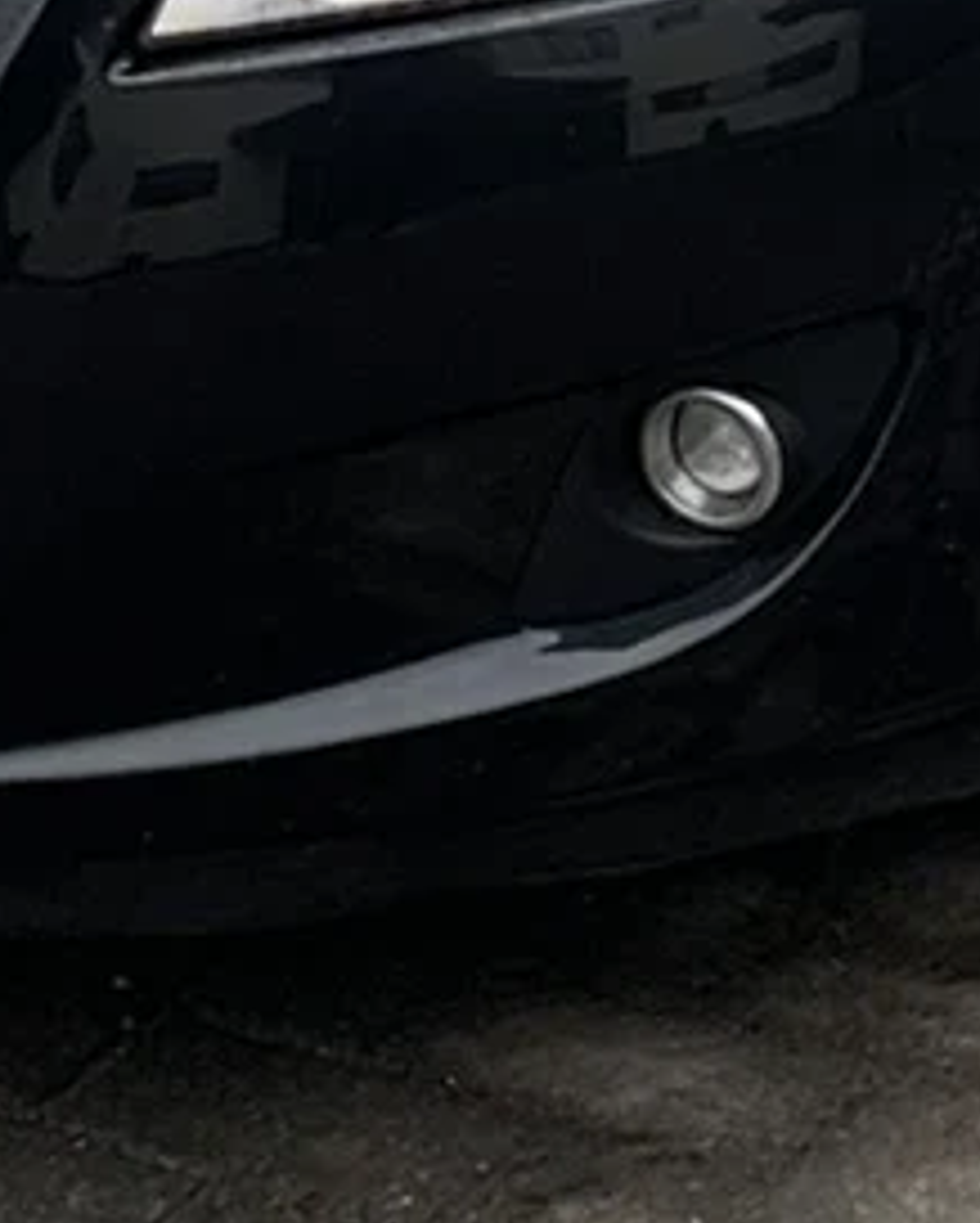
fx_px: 6917
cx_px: 1088
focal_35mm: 191
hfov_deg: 8.0
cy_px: -643
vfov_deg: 9.8
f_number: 1.8
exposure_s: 1/122
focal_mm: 4.25
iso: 25
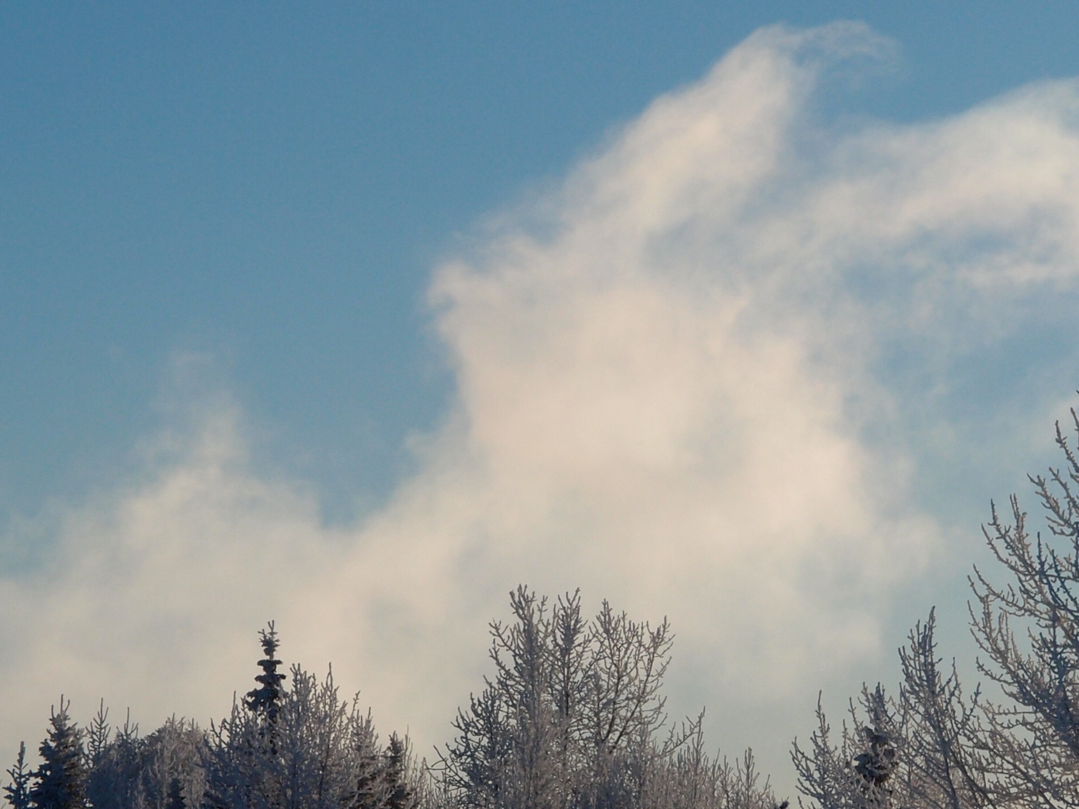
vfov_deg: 8.3
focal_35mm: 179
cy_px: 297
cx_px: 996
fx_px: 5579
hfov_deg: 11.0
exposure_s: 1/800
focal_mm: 19.84
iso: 100
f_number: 7.1
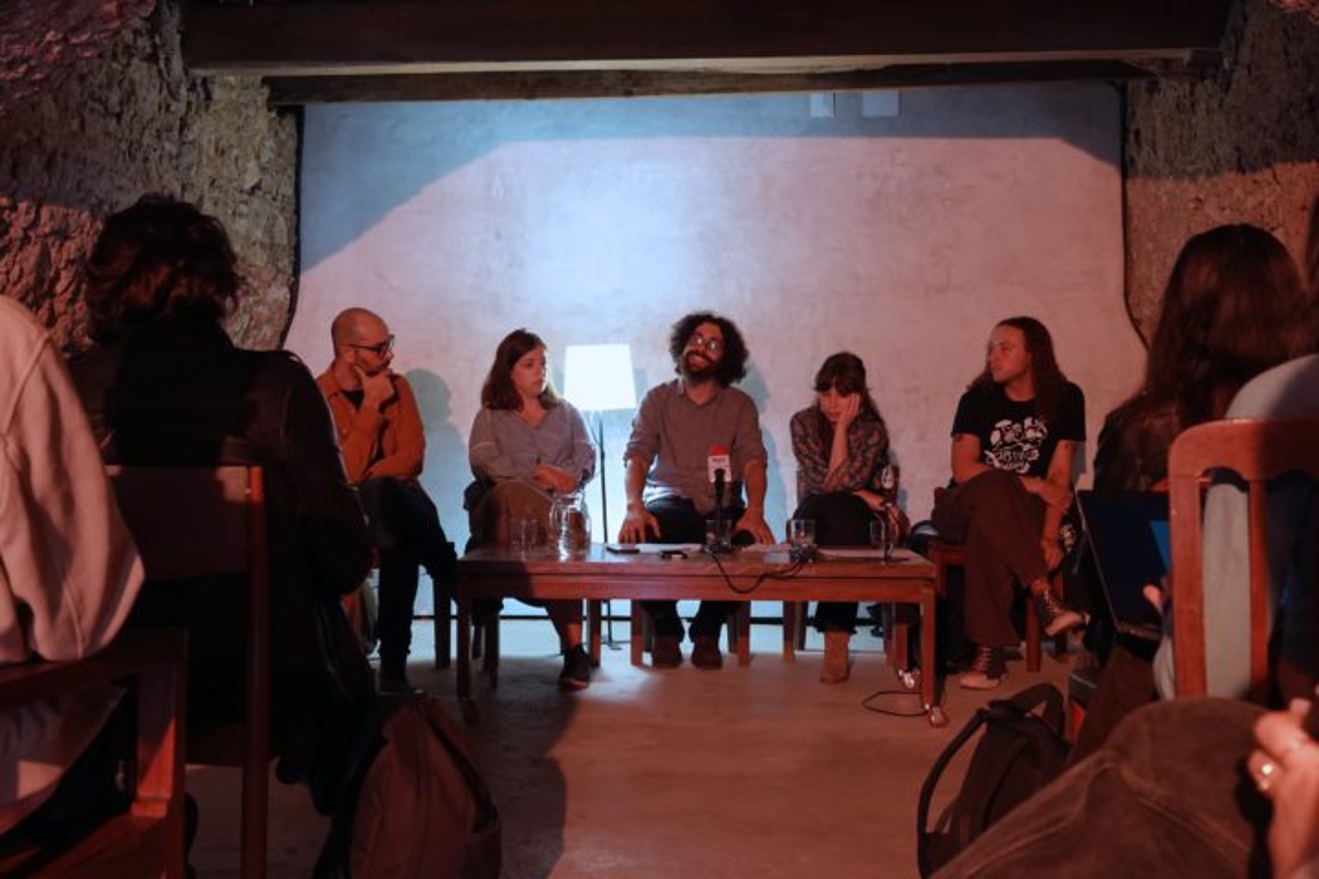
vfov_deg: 35.9
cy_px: 440
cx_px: 660
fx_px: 1356
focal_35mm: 37
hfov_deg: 51.9
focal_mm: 13.7
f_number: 3.2
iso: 800
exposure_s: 1/30
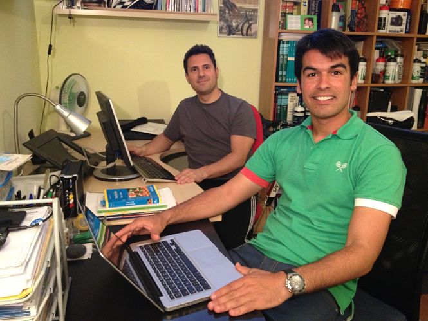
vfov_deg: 40.7
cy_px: 160
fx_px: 433
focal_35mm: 35
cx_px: 214
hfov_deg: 52.6
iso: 400
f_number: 2.4
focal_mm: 4.28
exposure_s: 1/17
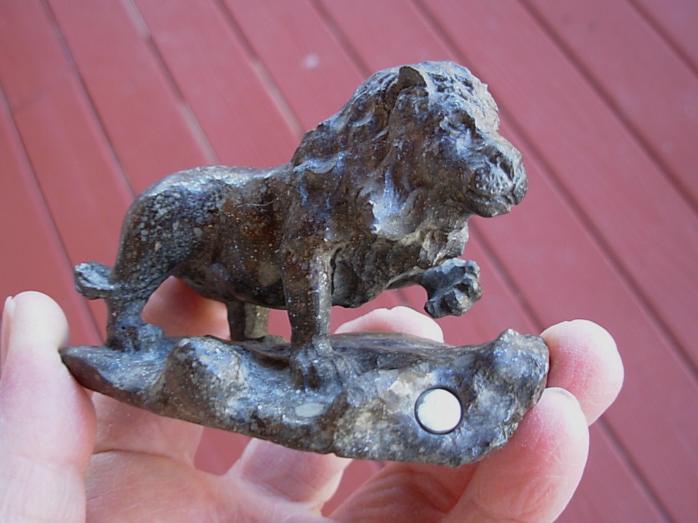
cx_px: 349
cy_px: 262
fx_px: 766
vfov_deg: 37.7
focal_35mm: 38
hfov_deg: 49.0
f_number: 2.9
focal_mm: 6.3
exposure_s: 1/10.4
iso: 50
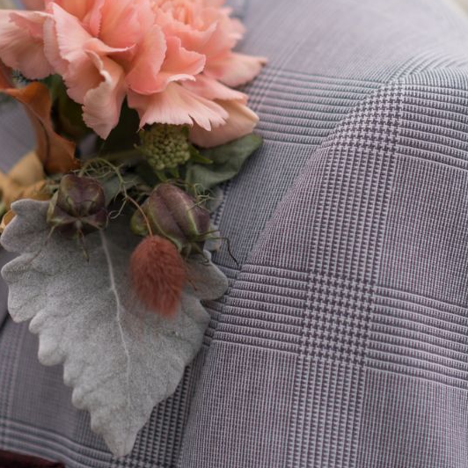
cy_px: 117
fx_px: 2493
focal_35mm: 163
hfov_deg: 10.7
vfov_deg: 10.7
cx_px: 188
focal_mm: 85
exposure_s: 1/4000
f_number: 2.2
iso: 160
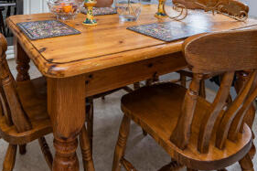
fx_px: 200
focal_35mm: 28
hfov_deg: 62.1
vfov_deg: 37.1
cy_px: -27
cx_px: 67
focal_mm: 12
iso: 320
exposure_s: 1/20
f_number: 9
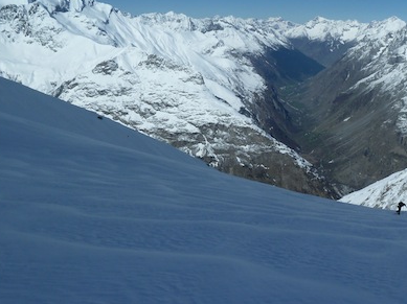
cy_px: 119
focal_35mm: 38
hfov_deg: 48.4
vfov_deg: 37.5
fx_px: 446
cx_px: 260
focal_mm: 4.1
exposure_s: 1/800
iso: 80
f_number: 5.6
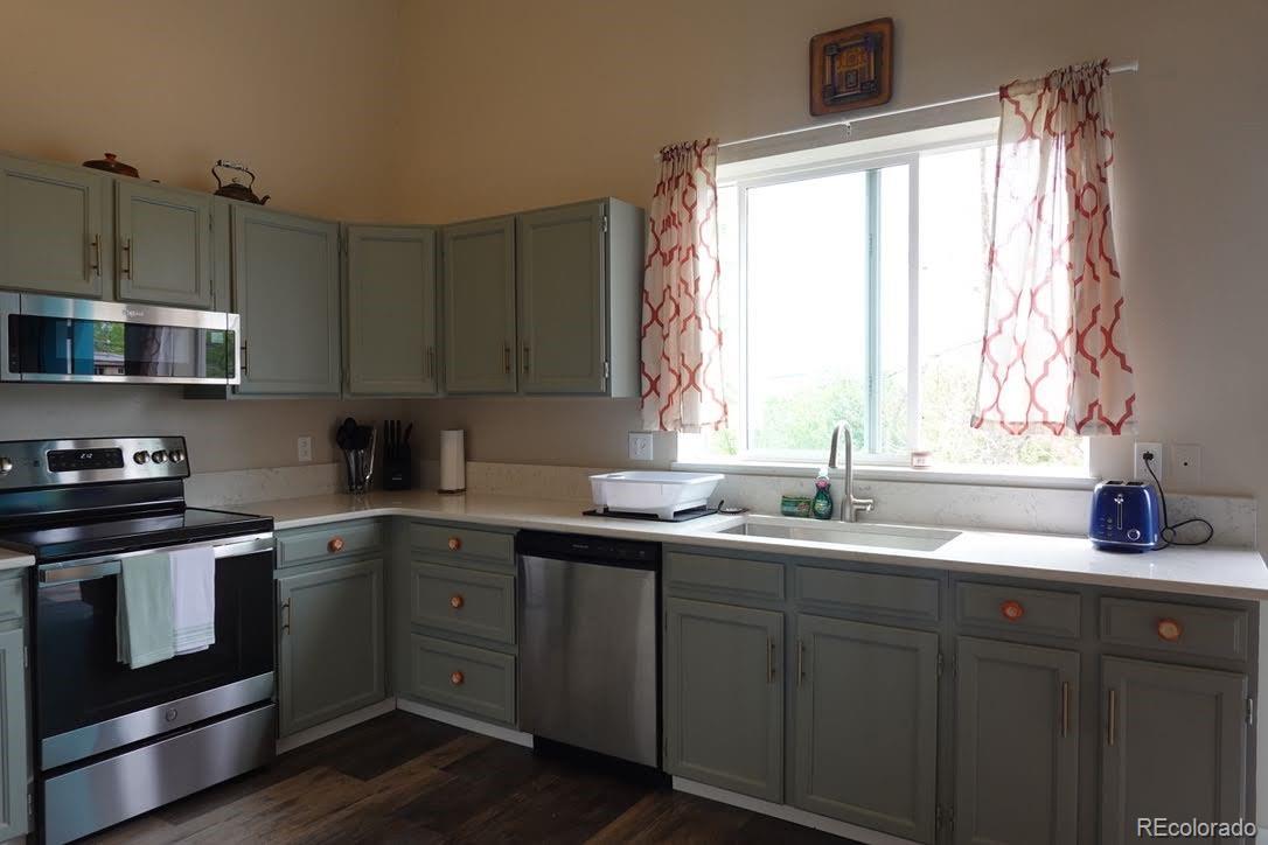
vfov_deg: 53.1
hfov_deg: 73.7
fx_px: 845
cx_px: 634
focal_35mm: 24
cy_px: 422
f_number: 2.8
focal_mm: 9
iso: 100
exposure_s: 1/60
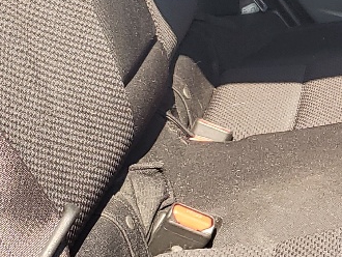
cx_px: 562
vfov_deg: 11.7
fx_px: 1246
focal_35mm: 126
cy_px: 49
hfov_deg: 14.3
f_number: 1.5
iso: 50
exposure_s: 1/455
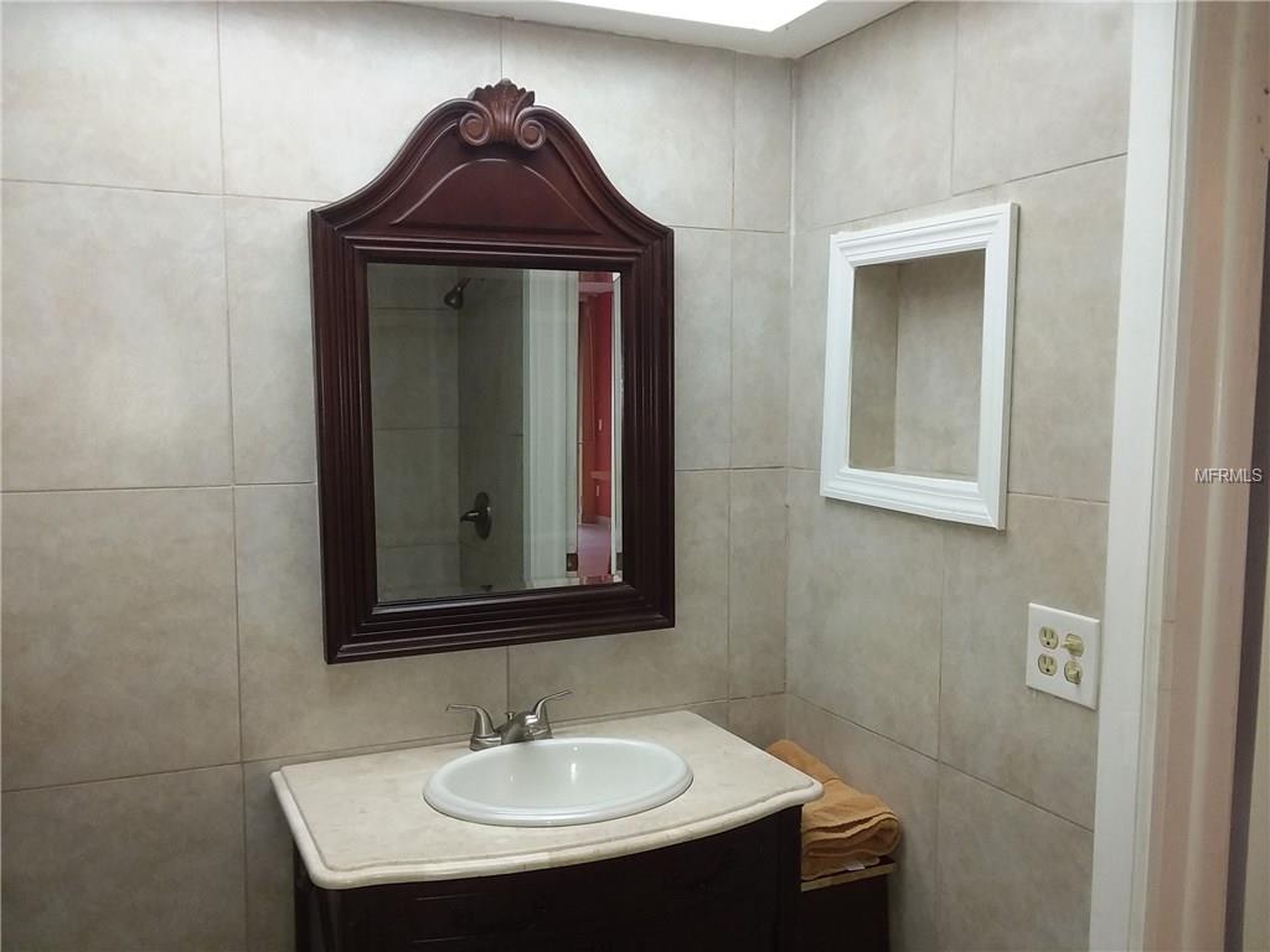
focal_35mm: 29
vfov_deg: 48.2
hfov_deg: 61.7
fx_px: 1064
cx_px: 635
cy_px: 476
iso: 64
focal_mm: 2.47
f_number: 1.9
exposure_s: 1/30
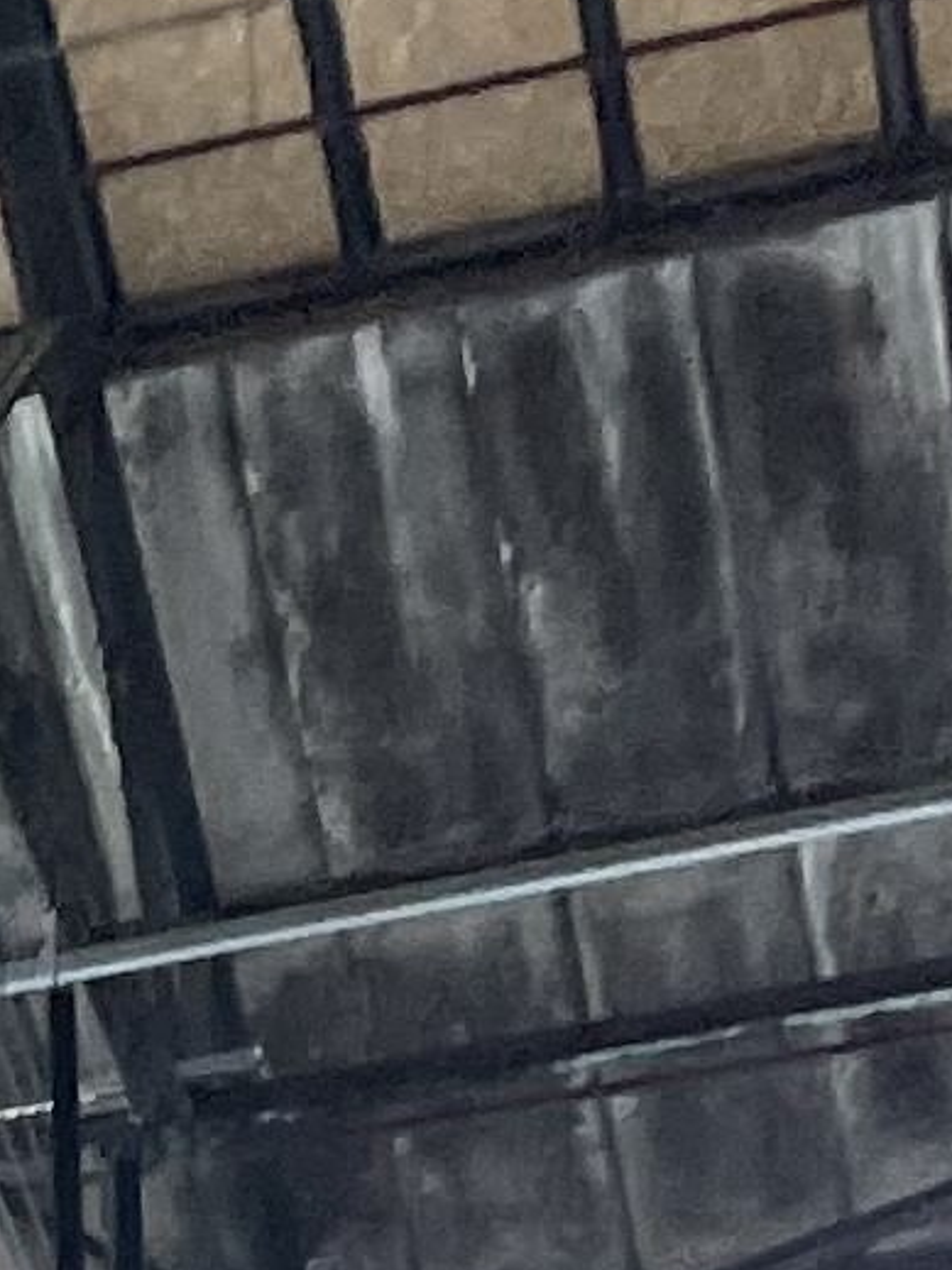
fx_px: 7410
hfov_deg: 6.8
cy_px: 2861
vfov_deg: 9.0
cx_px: -1552
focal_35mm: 202
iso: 160
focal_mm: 4.2
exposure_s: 1/50
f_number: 1.6
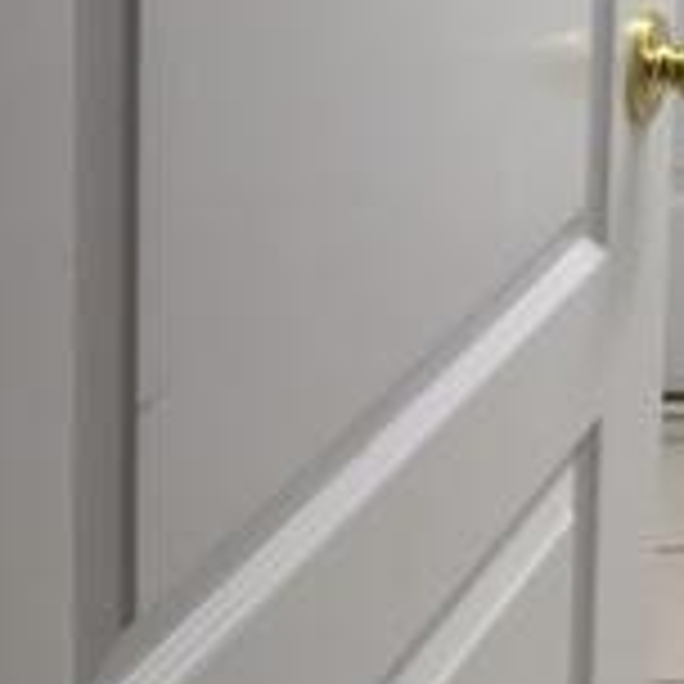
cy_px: -333
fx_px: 2414
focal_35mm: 108
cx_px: 1287
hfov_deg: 14.0
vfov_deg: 15.0
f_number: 2.2
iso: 64
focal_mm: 4.15
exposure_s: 1/30
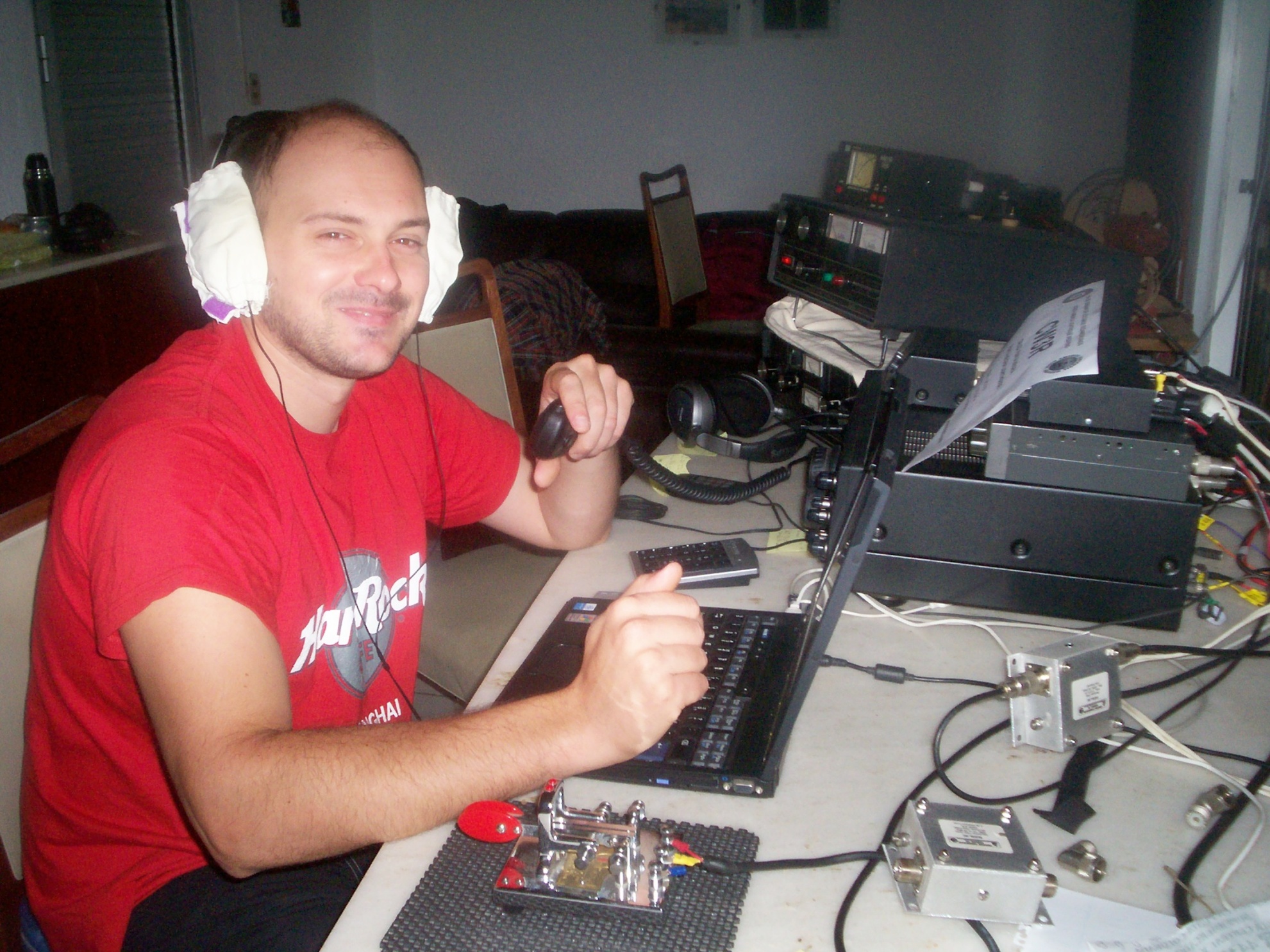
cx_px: 635
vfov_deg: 39.7
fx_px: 1321
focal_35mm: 36
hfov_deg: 51.4
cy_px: 476
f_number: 4.5
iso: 140
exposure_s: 1/64
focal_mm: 5.9
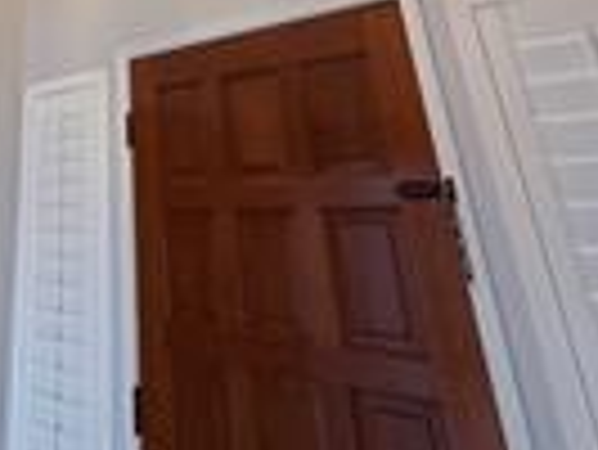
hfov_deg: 46.9
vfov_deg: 32.9
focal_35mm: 36
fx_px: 622
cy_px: -86
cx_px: 74
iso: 250
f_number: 2.2
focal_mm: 2.22
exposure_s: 1/60
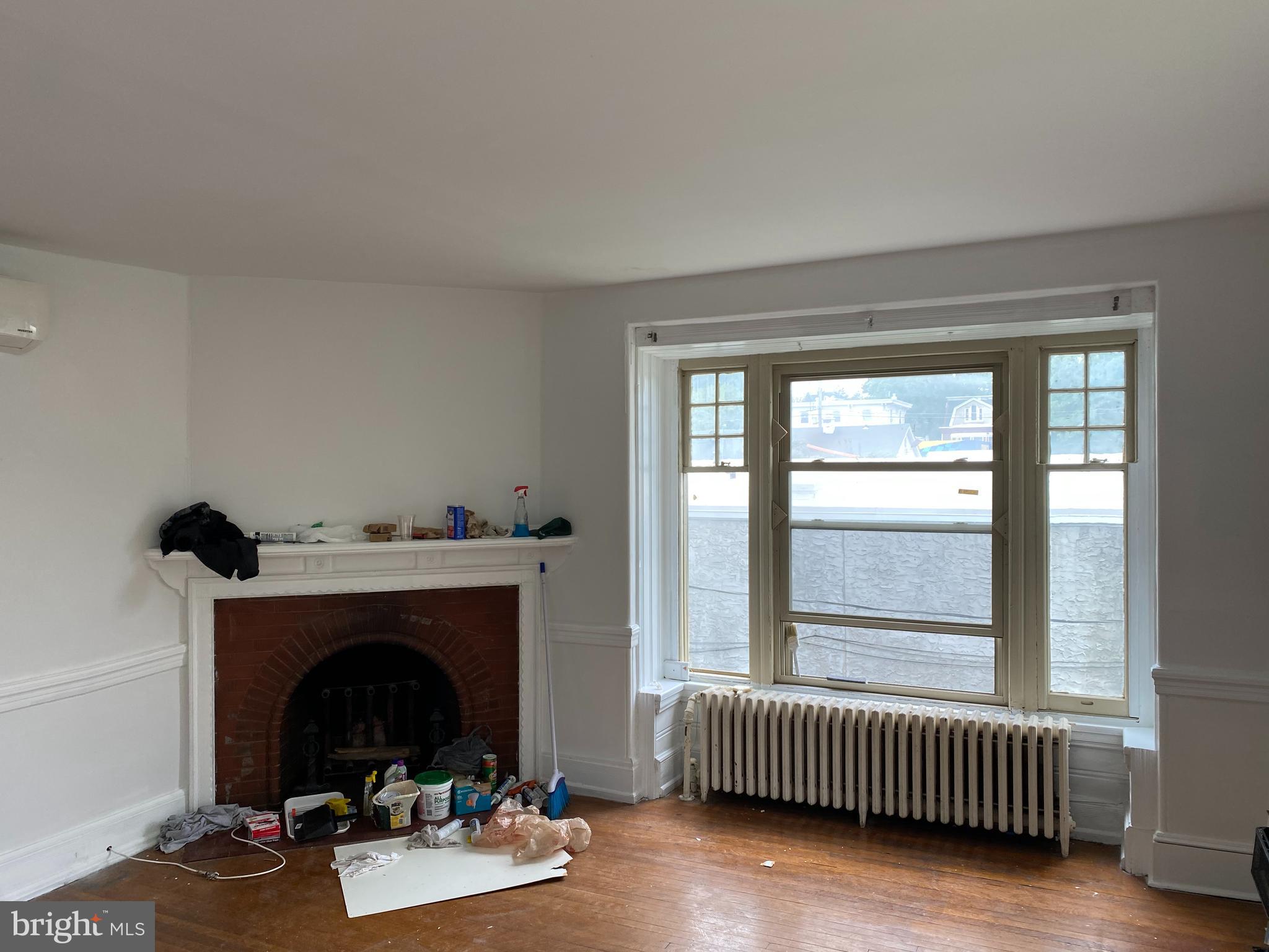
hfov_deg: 67.3
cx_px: 634
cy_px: 476
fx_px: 953
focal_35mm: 26
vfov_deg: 53.1
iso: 40
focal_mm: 4.25
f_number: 1.8
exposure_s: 1/122
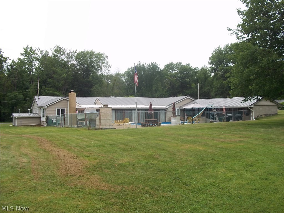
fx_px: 295
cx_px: 142
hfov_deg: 51.4
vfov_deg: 39.7
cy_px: 106
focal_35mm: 36
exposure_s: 1/80
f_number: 8
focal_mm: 6.5
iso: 80
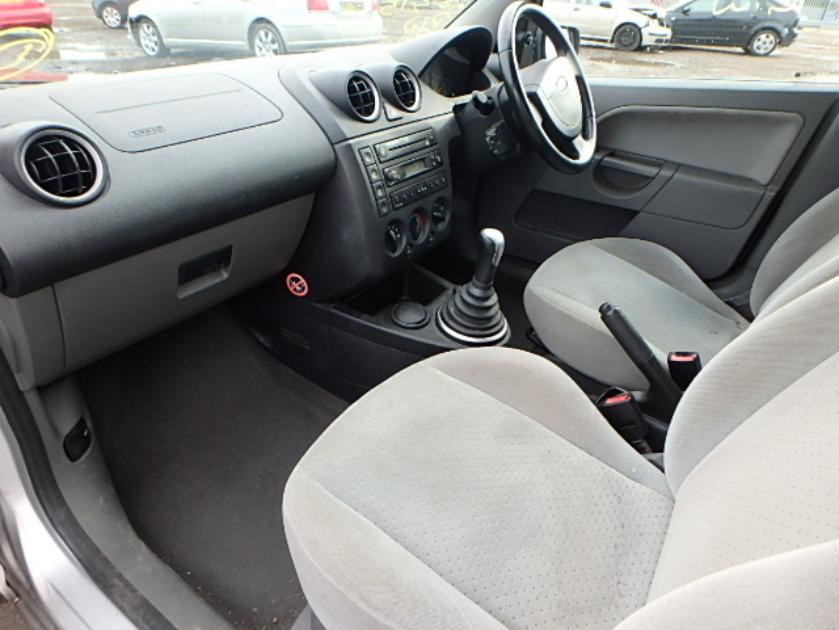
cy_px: 315
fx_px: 509
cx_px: 420
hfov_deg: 79.0
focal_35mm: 21
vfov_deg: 63.4
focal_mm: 3.7
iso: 125
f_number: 3.5
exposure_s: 1/60
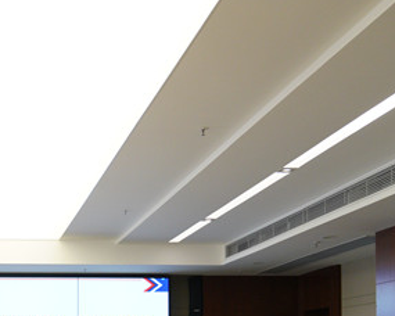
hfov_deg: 23.5
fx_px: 900
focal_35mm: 77
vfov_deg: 19.1
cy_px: 342
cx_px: -15
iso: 2000
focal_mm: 30
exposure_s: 1/320
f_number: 3.5
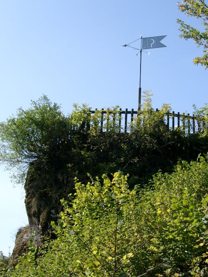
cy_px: 138
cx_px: 104
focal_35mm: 64
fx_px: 513
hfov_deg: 22.9
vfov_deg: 30.3
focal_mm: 13.35
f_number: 4
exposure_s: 1/463
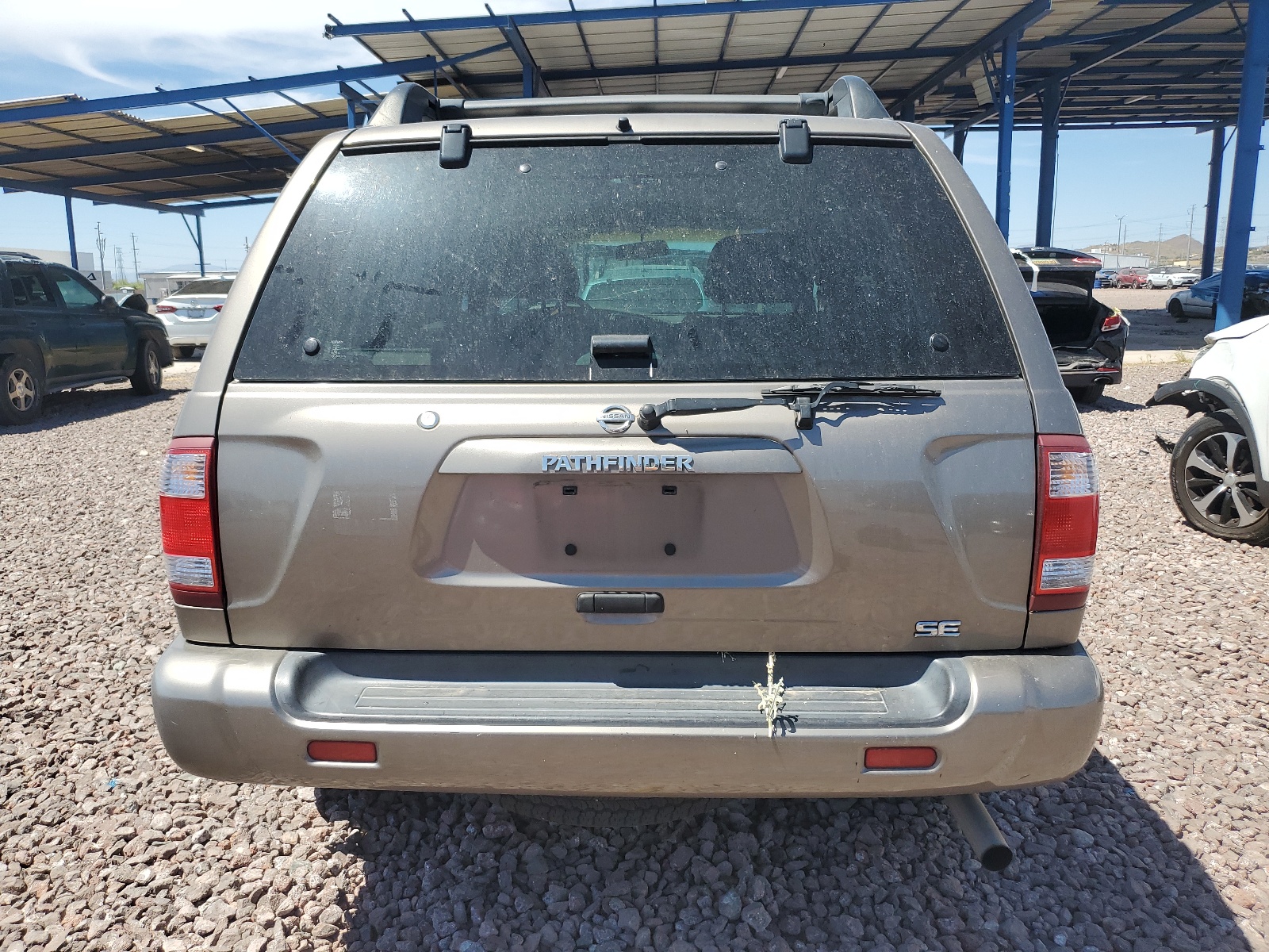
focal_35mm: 26
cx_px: 634
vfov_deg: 53.1
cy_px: 476
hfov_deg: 67.3
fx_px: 953
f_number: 1.5
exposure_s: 1/2500
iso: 50
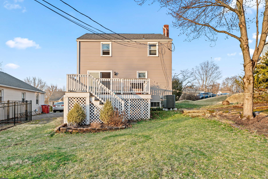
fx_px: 164
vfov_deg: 57.2
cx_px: 123
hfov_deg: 78.4
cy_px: 90
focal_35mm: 22
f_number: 8
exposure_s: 1/15
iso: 100
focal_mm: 20
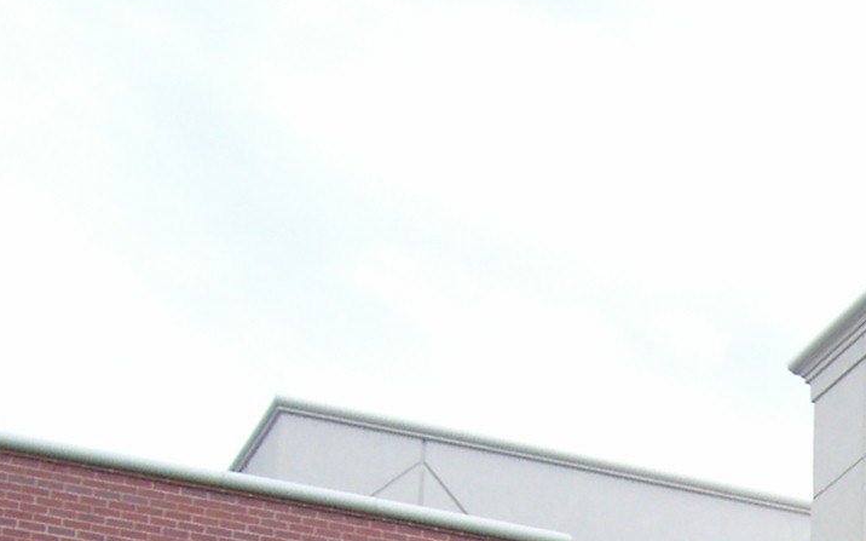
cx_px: 1196
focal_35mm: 116
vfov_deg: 10.7
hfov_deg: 16.7
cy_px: 938
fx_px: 2737
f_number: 2.7
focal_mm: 5.6
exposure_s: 1/366
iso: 80
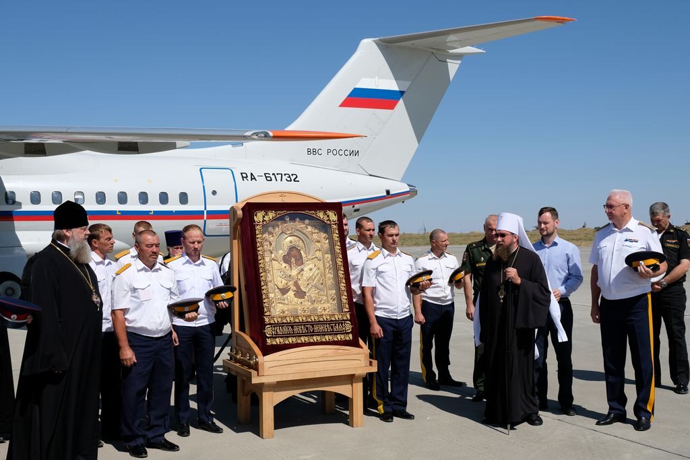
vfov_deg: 31.9
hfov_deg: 46.4
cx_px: 345
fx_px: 805
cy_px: 230
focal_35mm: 42
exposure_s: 1/1250
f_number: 5.6
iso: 200
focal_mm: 28.3
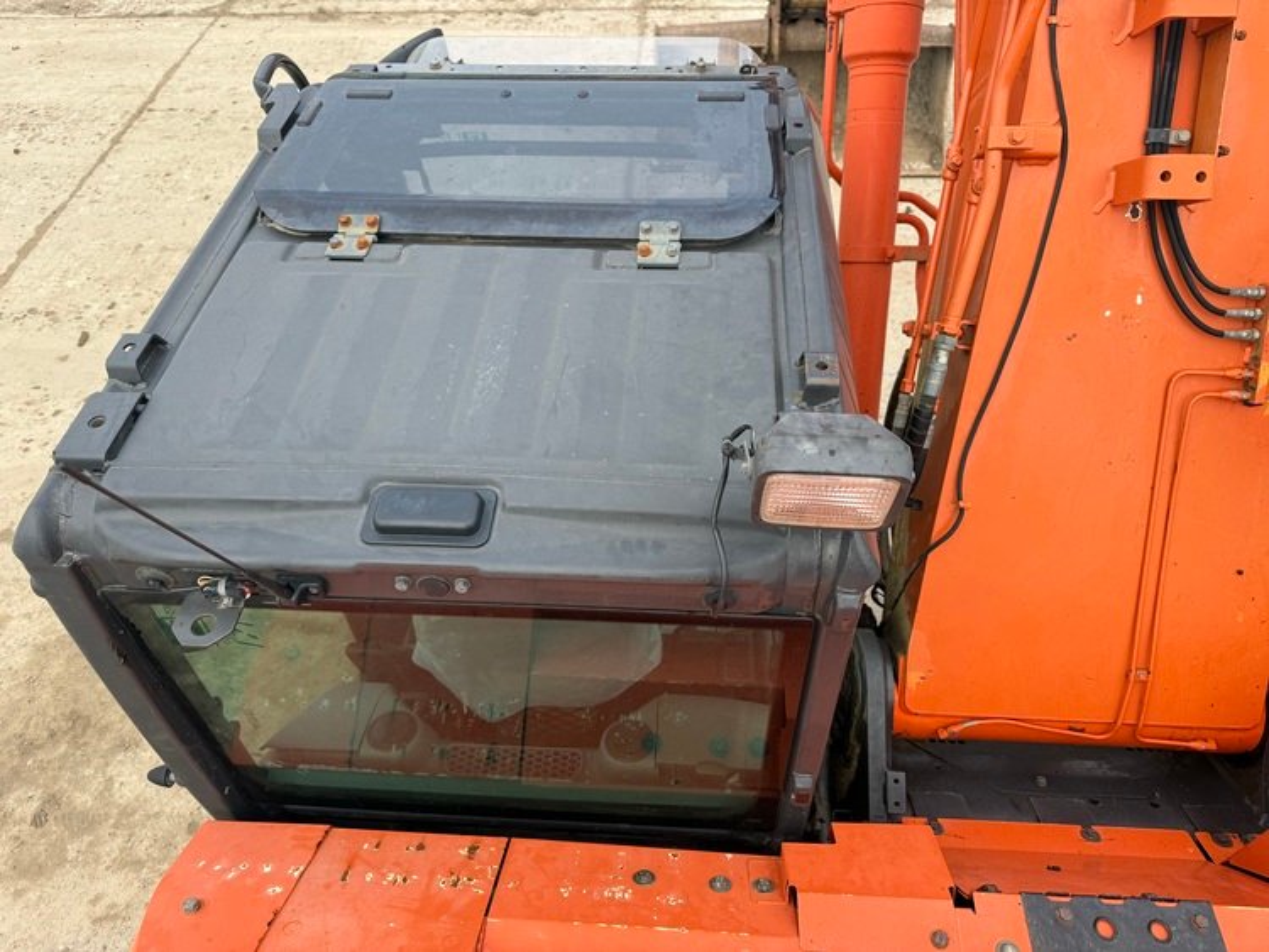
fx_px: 880
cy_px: 476
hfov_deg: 71.6
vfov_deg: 56.8
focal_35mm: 24
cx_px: 634
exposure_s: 1/387
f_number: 1.78
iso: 80
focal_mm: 6.76
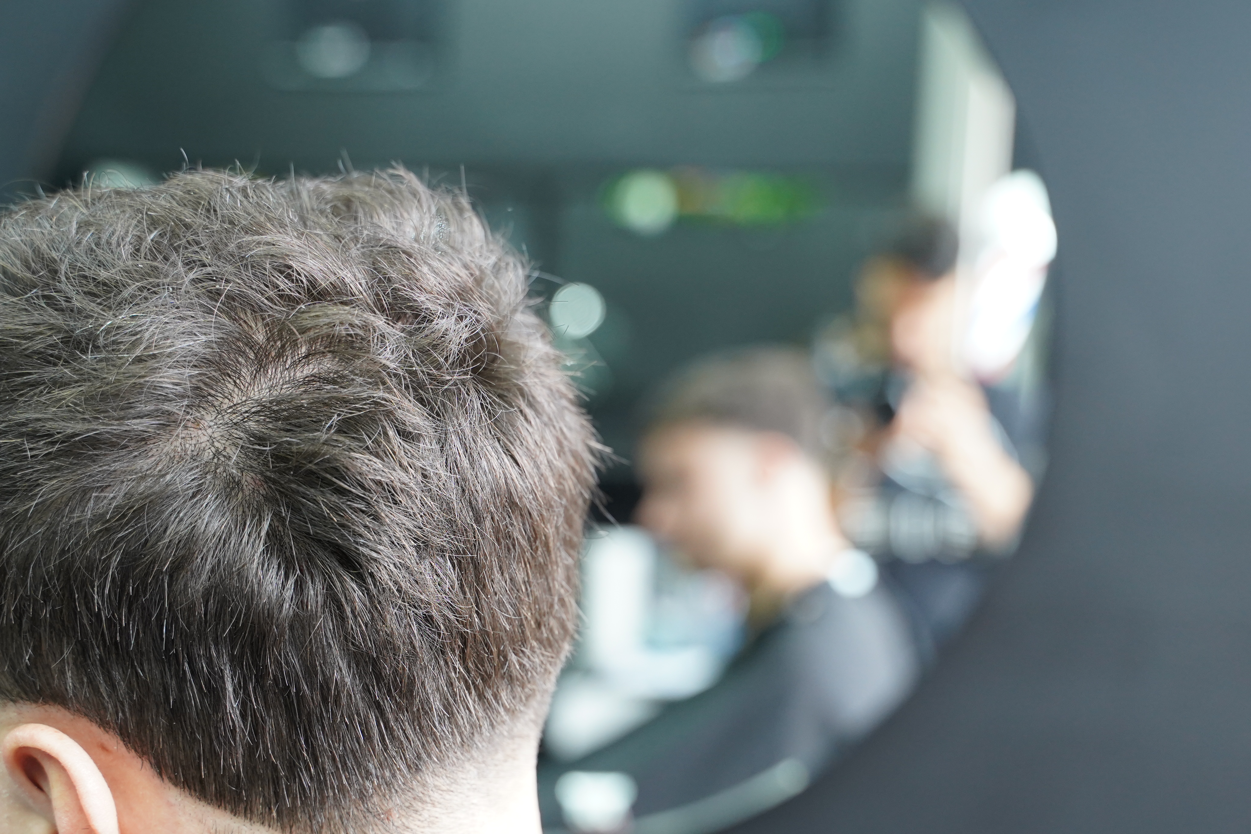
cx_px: 634
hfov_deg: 31.4
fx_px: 2224
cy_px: 571
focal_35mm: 64
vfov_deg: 21.1
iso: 1600
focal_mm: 44
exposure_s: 1/160
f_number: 3.5
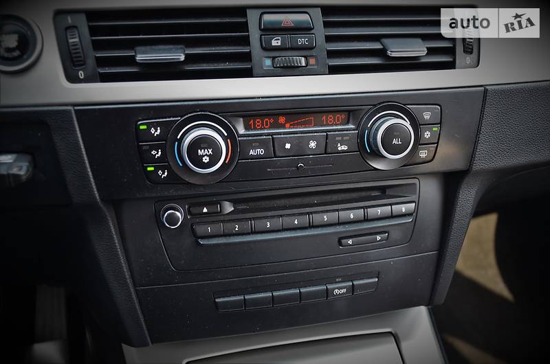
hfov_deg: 53.2
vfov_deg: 36.7
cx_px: 275
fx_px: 549
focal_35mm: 36
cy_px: 182
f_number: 3.8
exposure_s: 1/60
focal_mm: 24
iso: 400
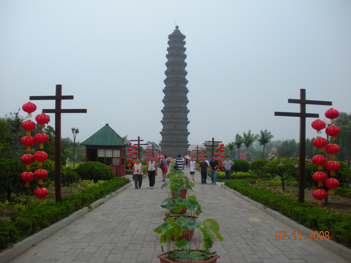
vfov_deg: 39.7
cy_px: 132
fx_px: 365
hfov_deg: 51.4
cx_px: 176
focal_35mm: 36
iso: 64
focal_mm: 6.3
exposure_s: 1/414
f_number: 3.5
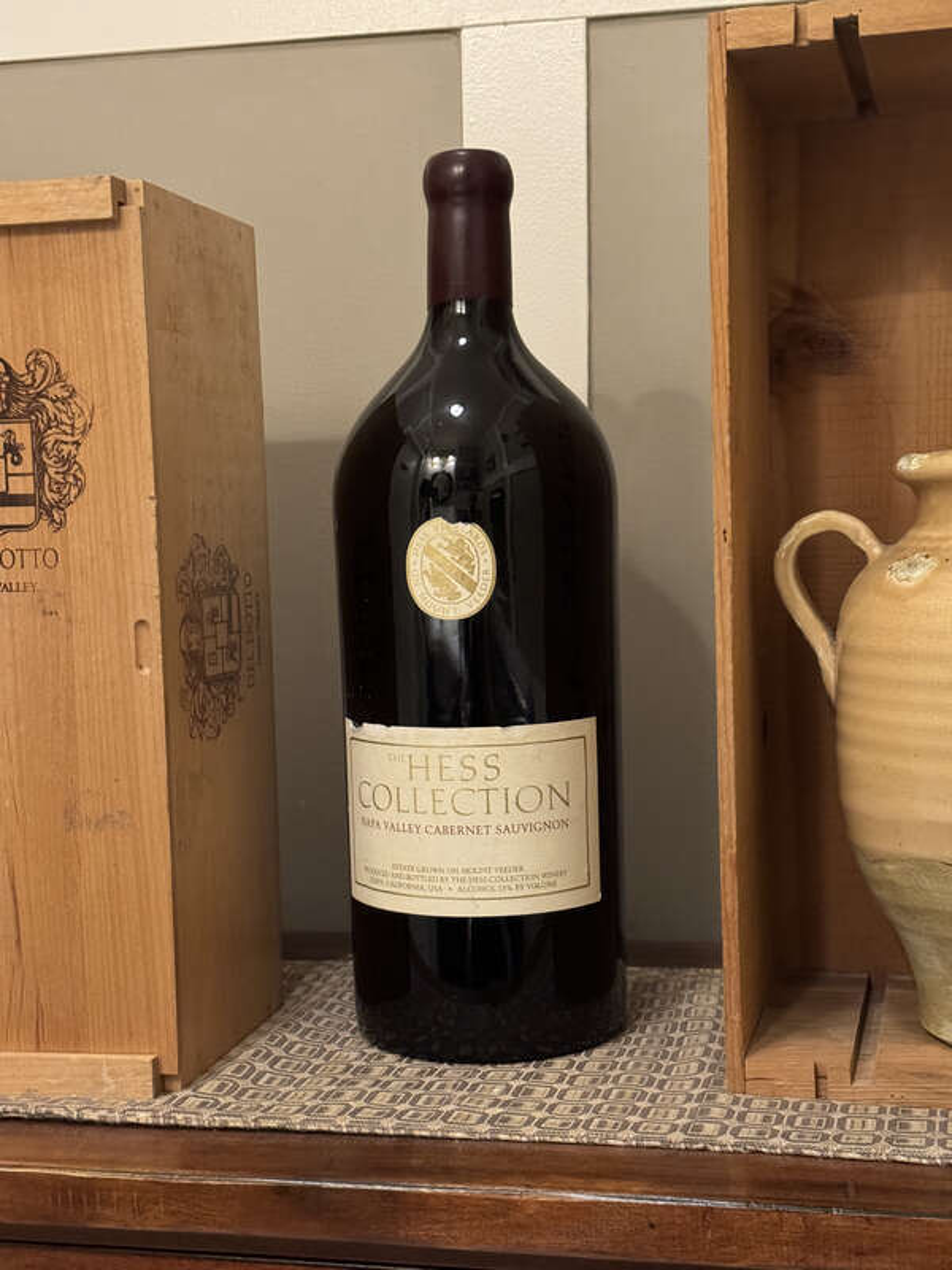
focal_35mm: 48
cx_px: 476
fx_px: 1760
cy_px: 635
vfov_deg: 39.7
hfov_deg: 30.3
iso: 640
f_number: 1.78
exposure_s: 1/24
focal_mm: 6.86
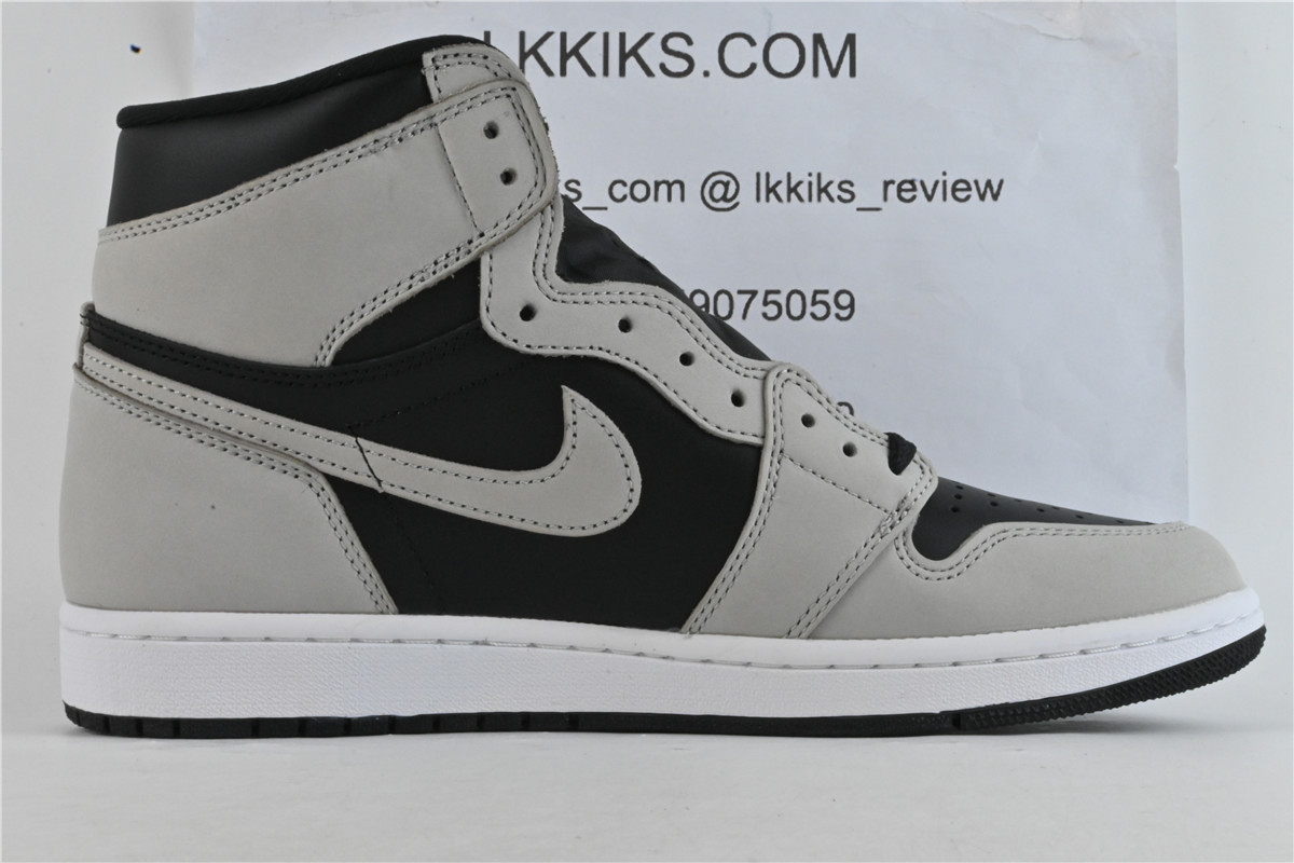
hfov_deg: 34.2
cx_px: 647
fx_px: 2103
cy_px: 432
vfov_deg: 23.2
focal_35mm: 58
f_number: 36
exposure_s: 1/15
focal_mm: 39
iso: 1600
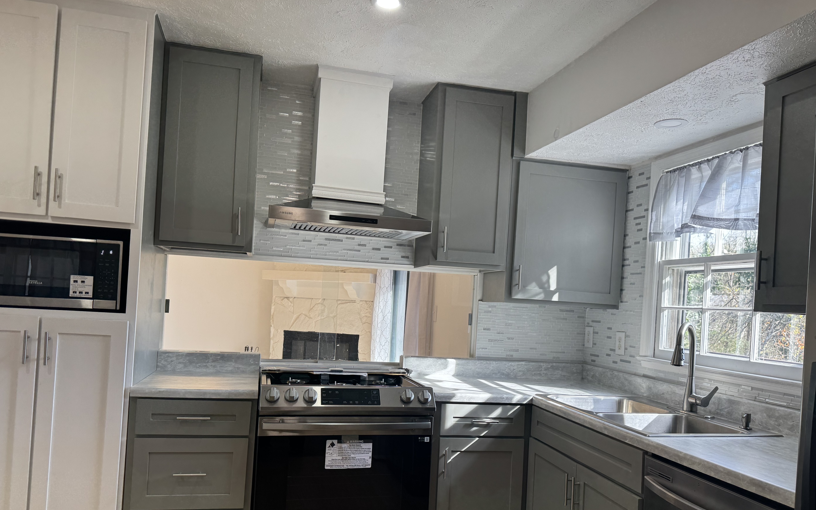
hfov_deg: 70.4
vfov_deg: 47.4
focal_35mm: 26
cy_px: 303
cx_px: 404
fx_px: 578
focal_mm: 6.76
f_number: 1.78
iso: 80
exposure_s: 1/120
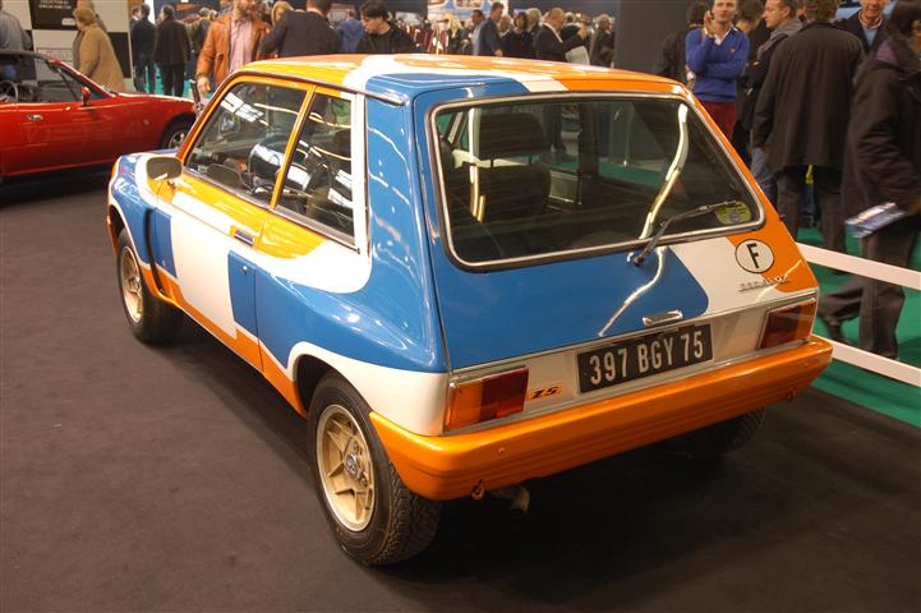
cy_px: 306
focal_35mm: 38
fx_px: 959
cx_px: 460
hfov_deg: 51.3
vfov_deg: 35.5
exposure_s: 1/30
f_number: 3.8
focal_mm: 25
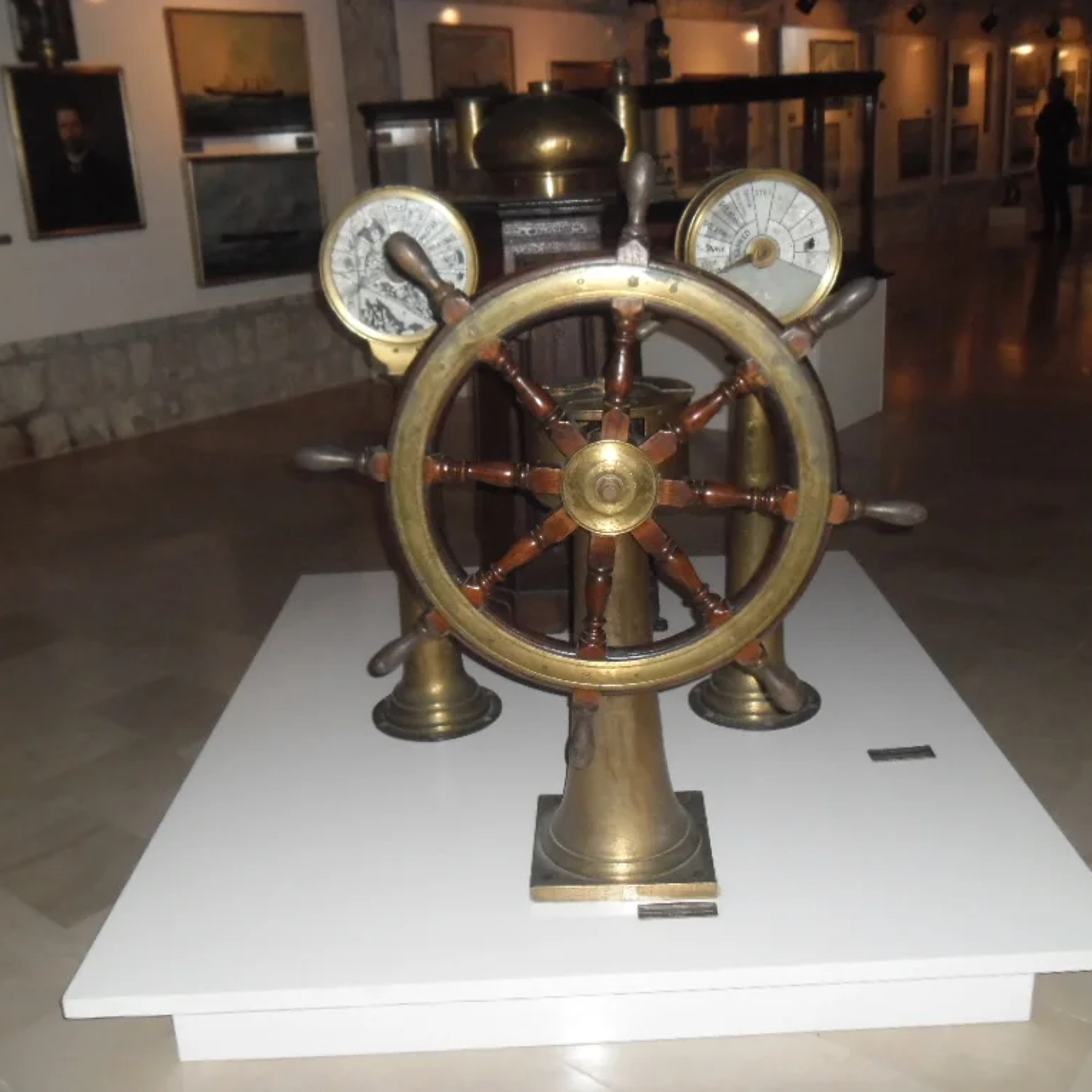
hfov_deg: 51.1
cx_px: 565
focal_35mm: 32
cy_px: 547
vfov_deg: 51.1
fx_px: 1142
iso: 400
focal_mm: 4.9
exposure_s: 1/45
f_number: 3.5
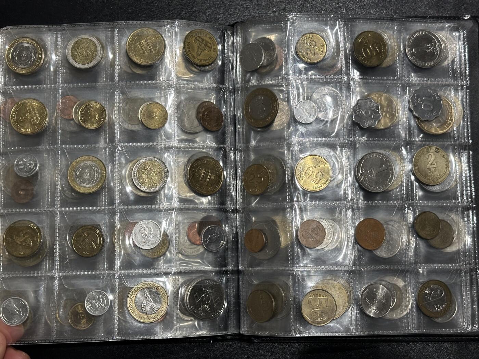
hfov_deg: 39.7
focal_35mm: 48
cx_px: 240
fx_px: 664
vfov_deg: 30.3
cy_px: 180
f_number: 1.78
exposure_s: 1/50
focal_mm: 6.86
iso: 125
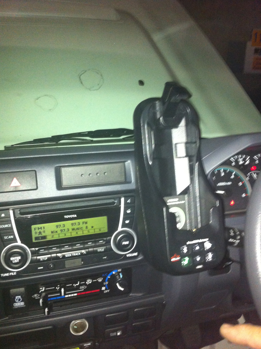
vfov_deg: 52.7
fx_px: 353
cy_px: 174
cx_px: 130
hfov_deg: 40.6
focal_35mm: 35
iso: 400
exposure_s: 1/15
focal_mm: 3.85
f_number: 2.8
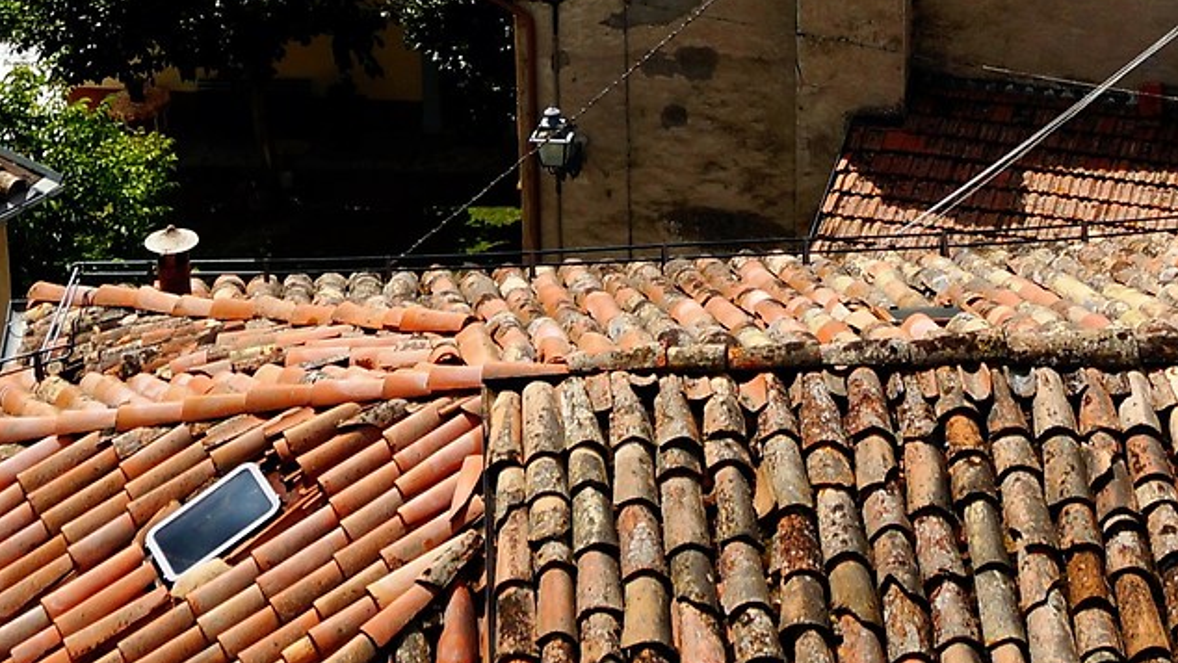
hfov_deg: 20.0
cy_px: -412
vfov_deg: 10.8
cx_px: 617
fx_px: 3343
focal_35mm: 107
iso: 100
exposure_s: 1/200
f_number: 7.1
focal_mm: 18
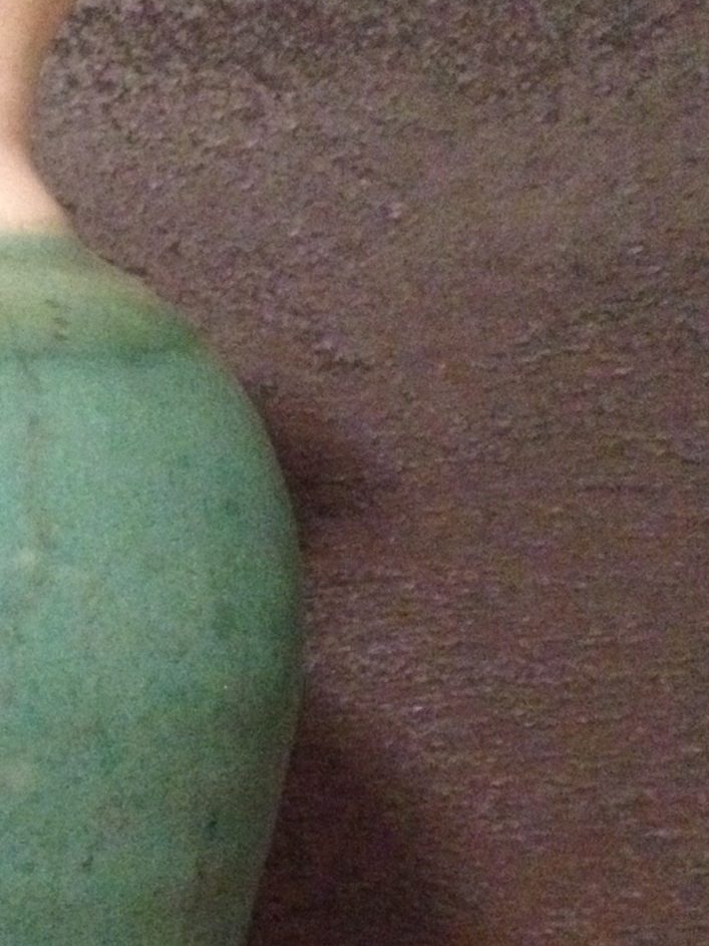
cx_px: -112
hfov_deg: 15.1
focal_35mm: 95
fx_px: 2595
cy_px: 682
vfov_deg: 20.5
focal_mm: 4.28
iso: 800
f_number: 2.4
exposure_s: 1/17
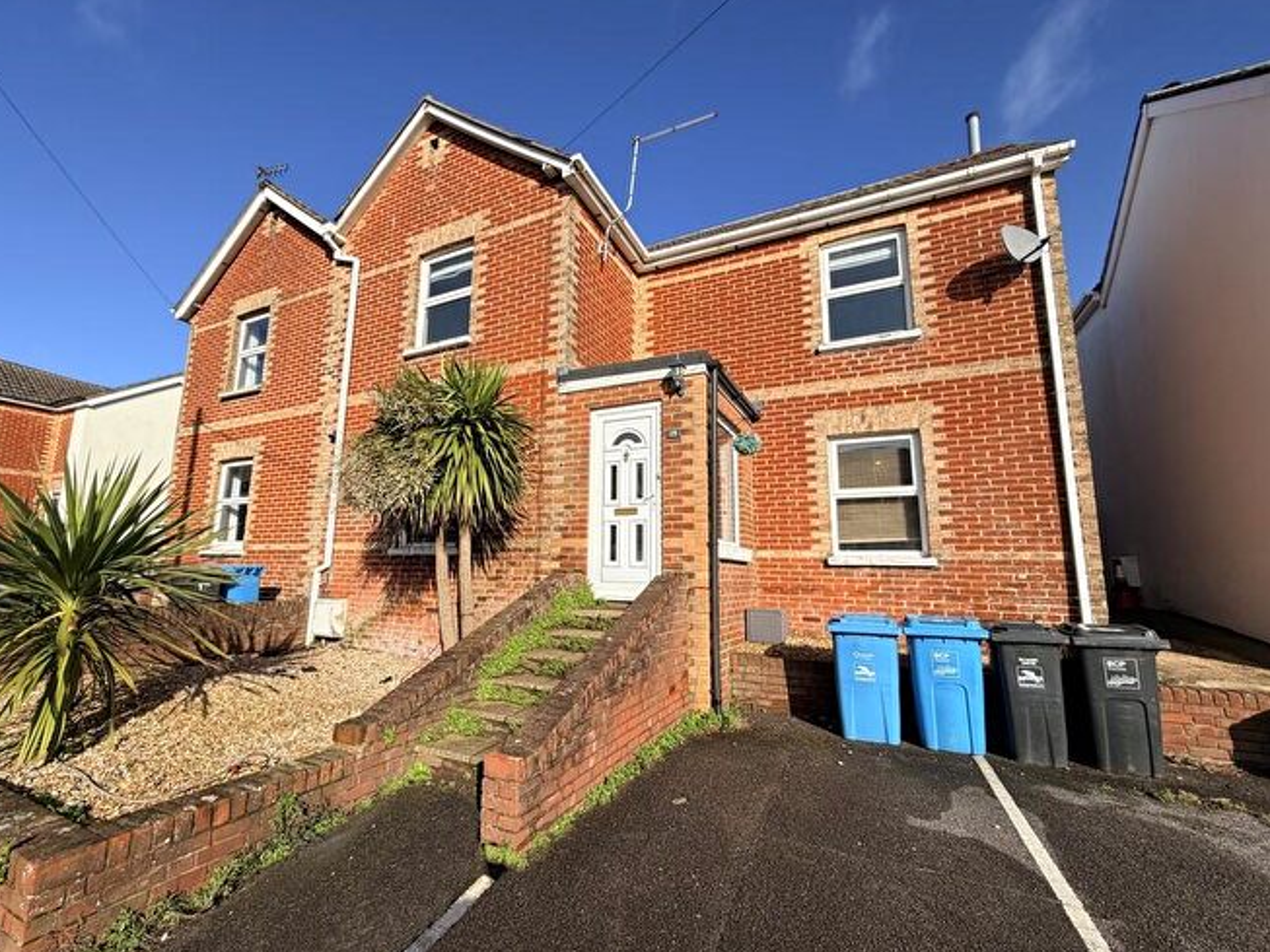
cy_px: 487
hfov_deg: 98.0
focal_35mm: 15
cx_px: 591
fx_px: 550
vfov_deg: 81.8
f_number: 2.2
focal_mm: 2.22
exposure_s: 1/770
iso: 25
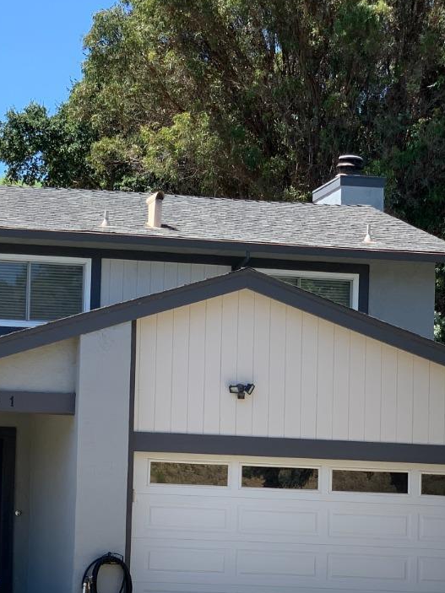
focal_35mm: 111
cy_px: 396
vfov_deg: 17.7
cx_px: 0
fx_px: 1903
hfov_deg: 13.2
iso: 16
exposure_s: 1/470
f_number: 2.4
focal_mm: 6
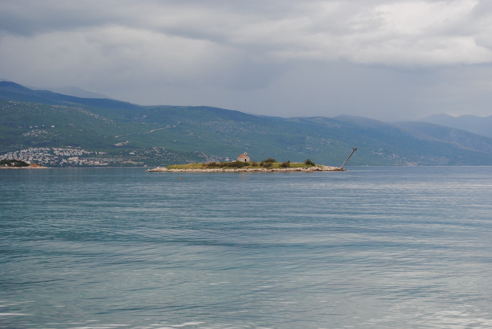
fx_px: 1129
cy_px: 164
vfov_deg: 16.6
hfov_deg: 24.6
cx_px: 246
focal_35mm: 82
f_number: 8
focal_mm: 55
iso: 100
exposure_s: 1/250
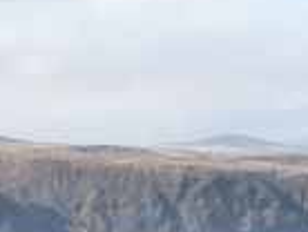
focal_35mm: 376
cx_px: -158
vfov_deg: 4.0
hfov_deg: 5.2
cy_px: 313
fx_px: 3351
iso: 160
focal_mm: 18.7
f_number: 4
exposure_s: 1/640
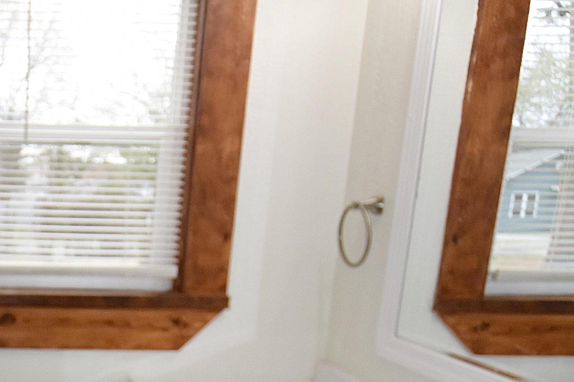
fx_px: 670
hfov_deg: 39.5
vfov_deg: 31.5
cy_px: 267
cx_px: -29
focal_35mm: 42
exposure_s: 1/125
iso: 640
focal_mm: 10
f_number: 5.6
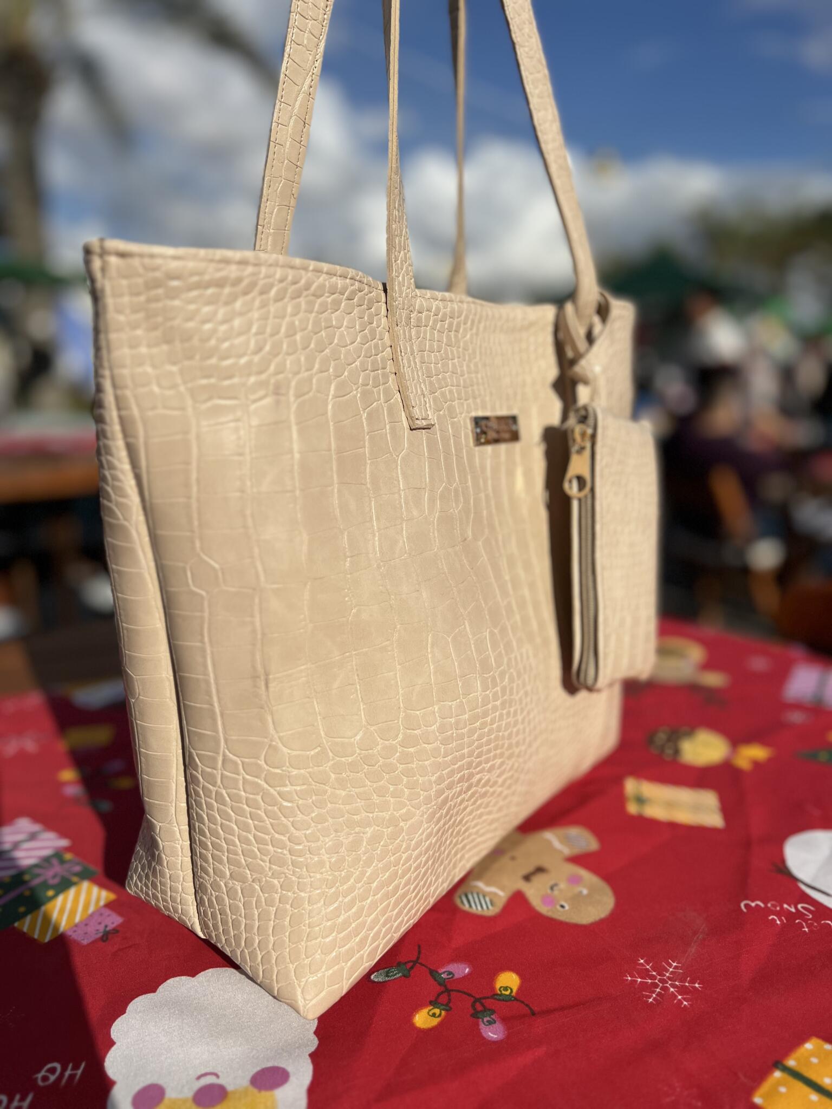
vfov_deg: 67.3
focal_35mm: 26
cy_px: 554
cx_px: 416
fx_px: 833
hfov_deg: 53.1
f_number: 1.5
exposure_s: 1/14286
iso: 50
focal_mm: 5.7
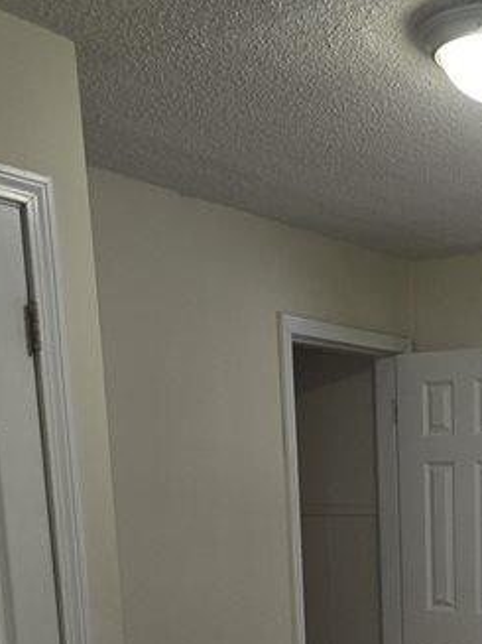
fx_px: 1003
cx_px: 512
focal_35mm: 54
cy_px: 687
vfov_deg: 31.9
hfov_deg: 25.3
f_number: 1.7
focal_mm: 6.3
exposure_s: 1/60
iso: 64
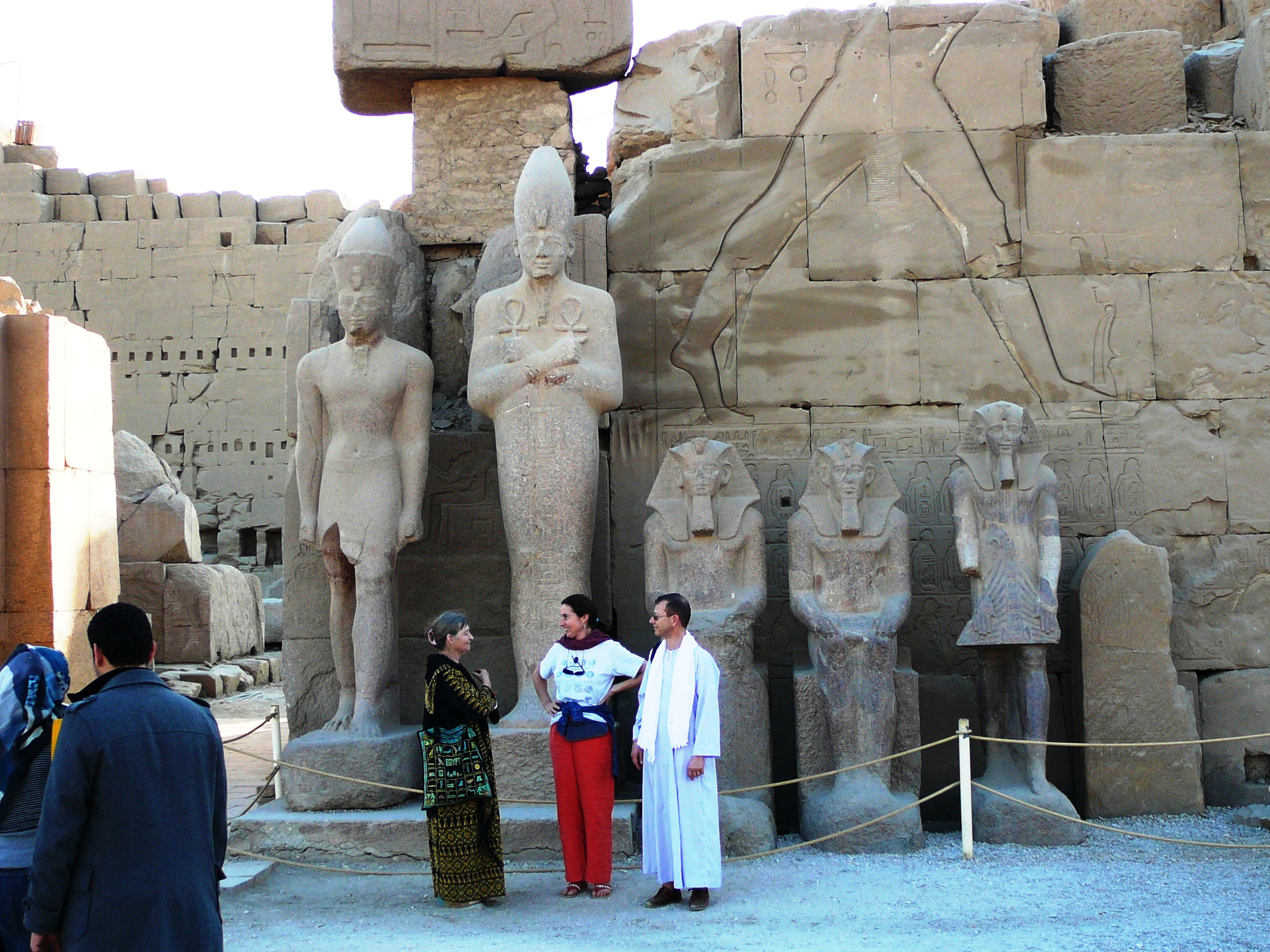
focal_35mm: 55
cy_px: 476
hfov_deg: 34.9
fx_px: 2018
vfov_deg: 26.6
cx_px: 635
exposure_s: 1/125
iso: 80
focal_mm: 8.2
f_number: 3.5
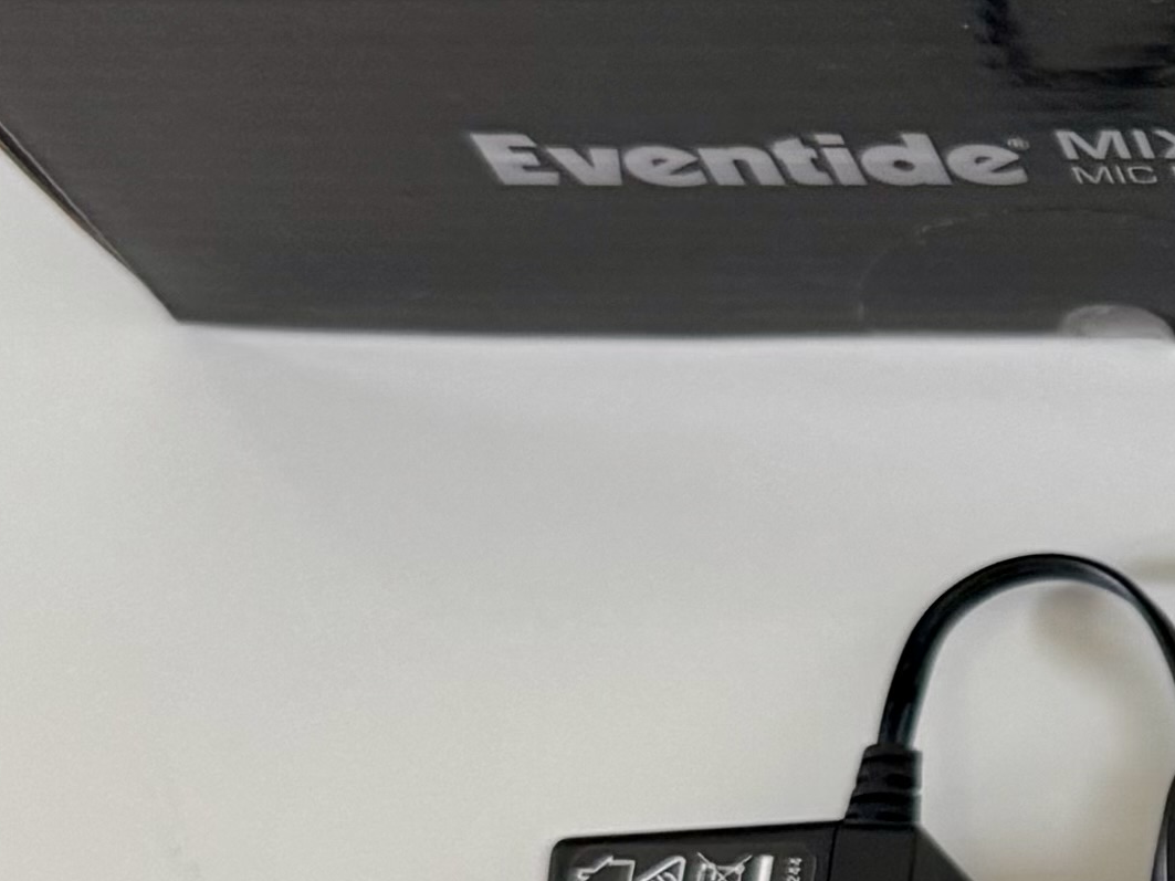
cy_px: 583
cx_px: 2201
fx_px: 4378
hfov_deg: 13.5
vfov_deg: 11.5
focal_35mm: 129
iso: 160
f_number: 1.78
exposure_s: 1/55
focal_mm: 6.76
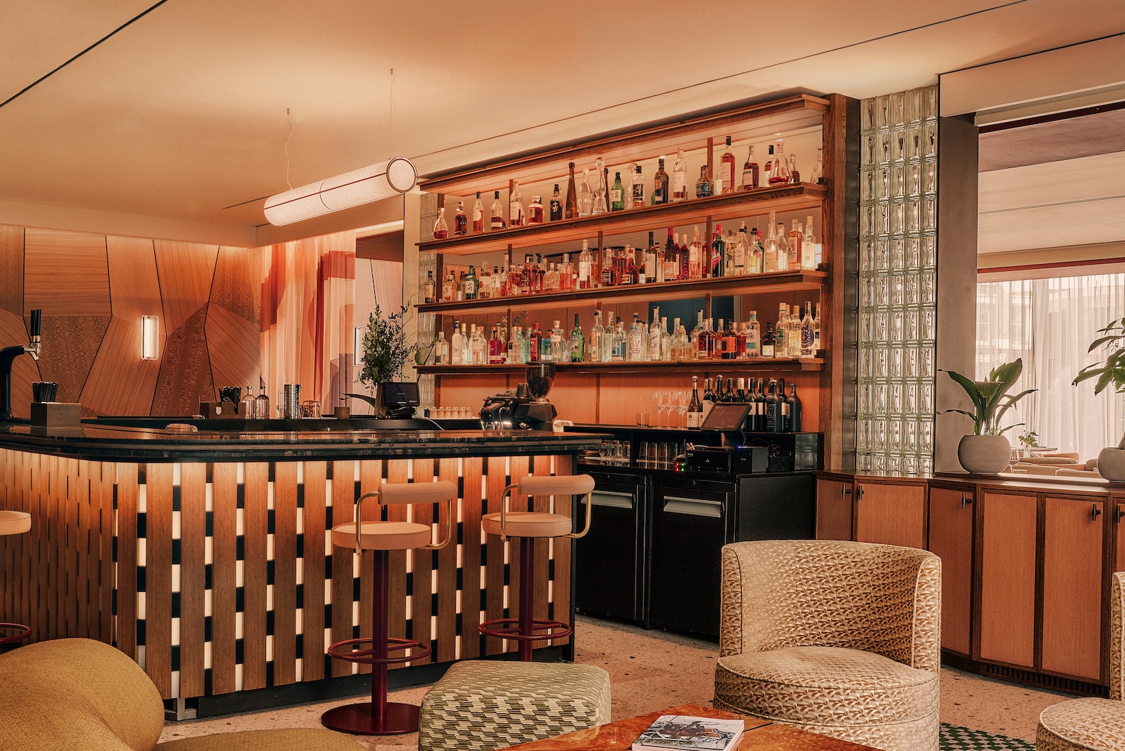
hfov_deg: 48.8
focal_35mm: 40
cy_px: 405
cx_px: 516
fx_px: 1238
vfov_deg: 33.7
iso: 200
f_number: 13
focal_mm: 32.5
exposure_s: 2.5
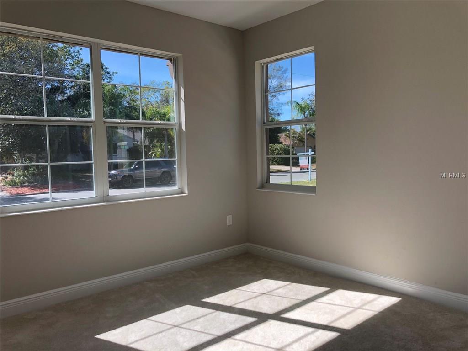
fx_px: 379
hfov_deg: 63.4
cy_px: 176
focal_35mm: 28
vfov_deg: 49.7
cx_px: 234
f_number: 1.8
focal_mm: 3.99
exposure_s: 1/437
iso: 20
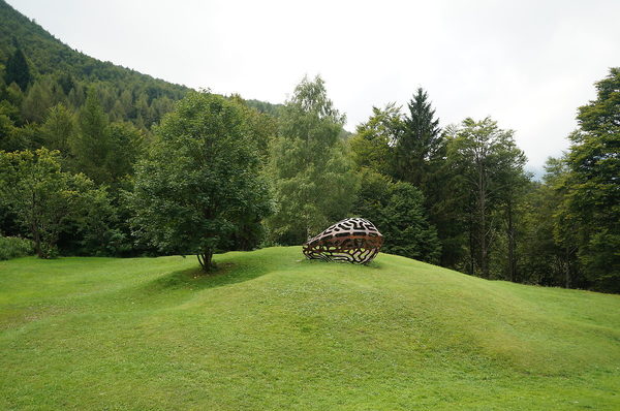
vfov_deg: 43.5
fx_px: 516
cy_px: 206
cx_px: 310
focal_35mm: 30
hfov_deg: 62.0
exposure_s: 1/200
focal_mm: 20
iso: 100
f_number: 2.8
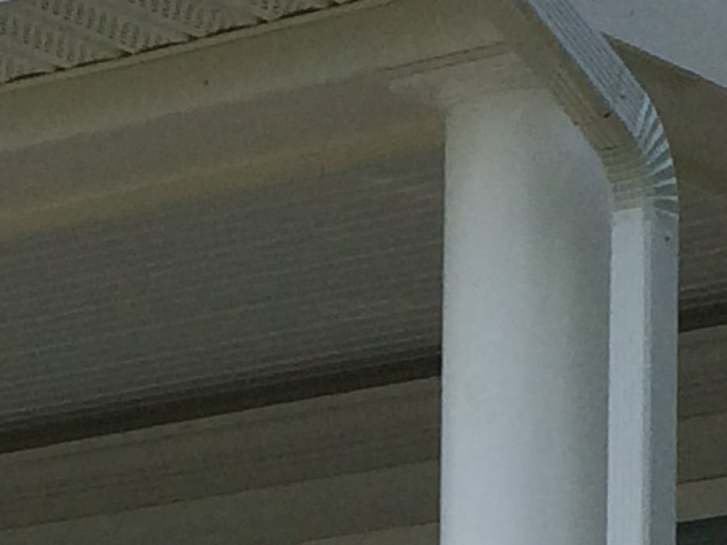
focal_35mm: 217
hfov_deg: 9.0
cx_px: -69
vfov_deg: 6.5
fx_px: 4556
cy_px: 1393
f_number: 2.2
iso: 40
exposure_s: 1/5128
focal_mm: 4.12
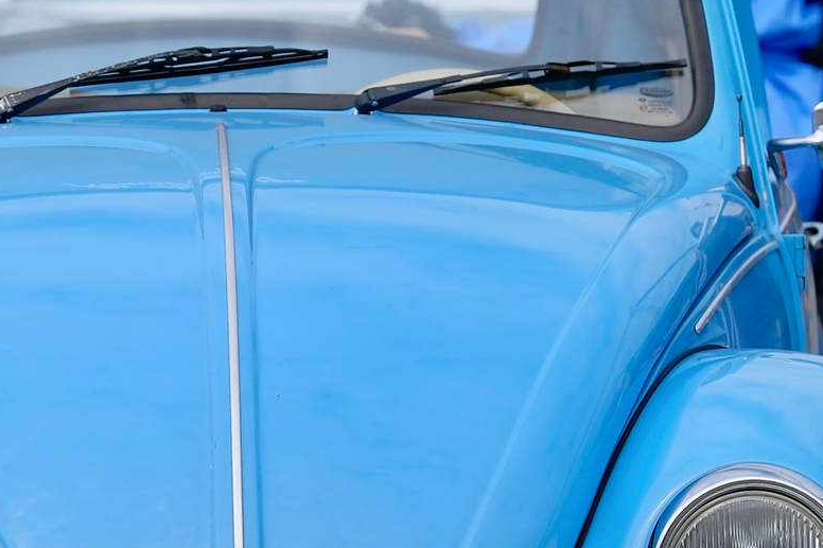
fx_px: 8525
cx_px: 309
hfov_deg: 5.5
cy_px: 349
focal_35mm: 373
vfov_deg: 3.7
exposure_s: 1/4400
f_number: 2.2
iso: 160
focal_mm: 75
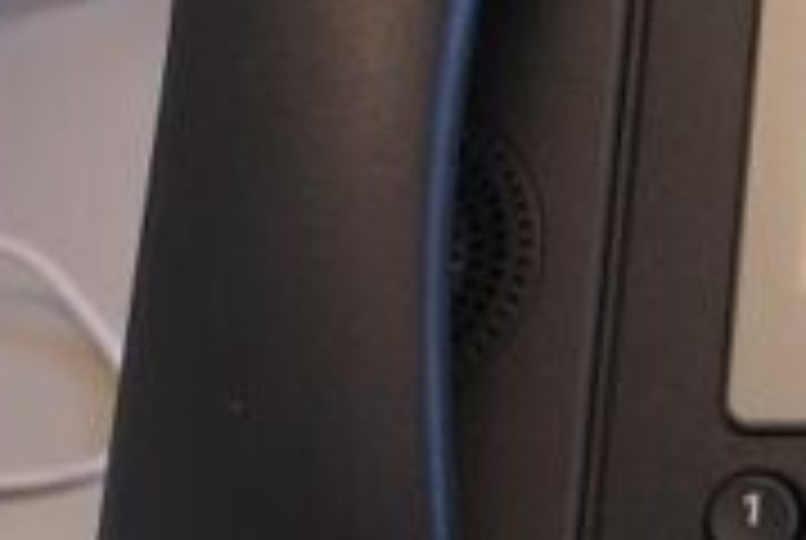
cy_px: 315
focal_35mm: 176
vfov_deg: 7.8
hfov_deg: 11.4
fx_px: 3940
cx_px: 1004
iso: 400
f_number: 5.6
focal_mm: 35
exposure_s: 1/40
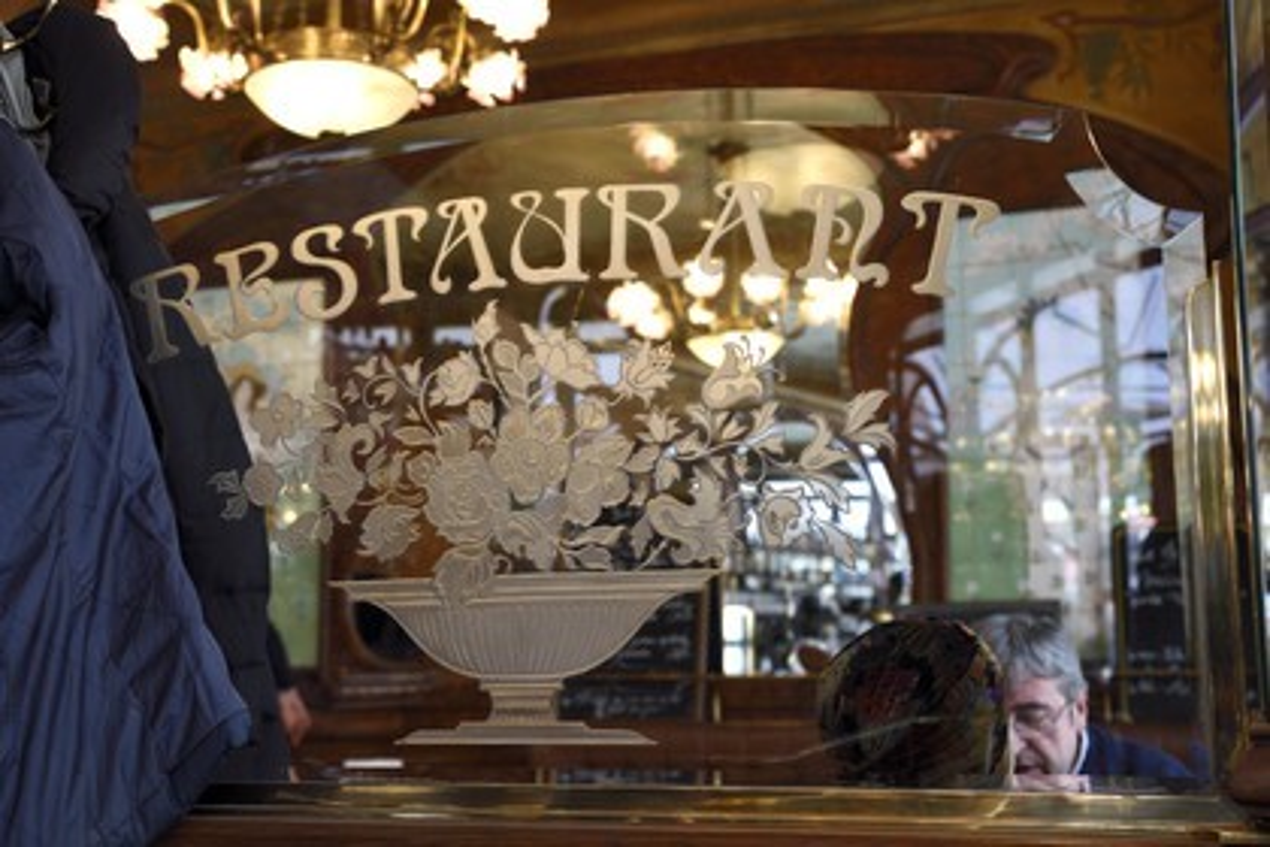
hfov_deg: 41.1
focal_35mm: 48
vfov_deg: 28.1
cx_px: 635
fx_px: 1693
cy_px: 424
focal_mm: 48
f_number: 5.6
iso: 800
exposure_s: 1/60
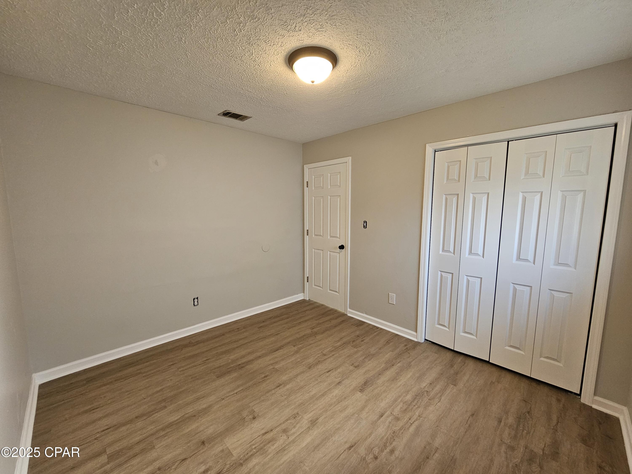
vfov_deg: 89.9
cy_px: 237
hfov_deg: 106.2
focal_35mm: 13
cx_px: 316
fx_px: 237
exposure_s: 1/60
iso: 160
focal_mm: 2.2
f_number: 2.2
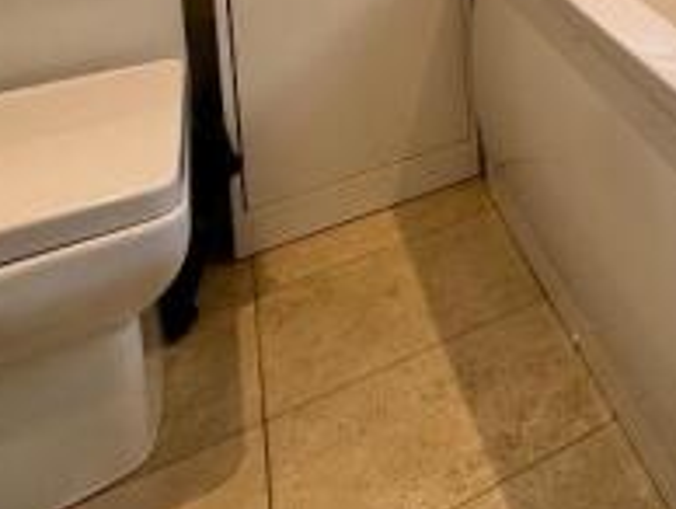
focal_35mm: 42
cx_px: 768
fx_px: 821
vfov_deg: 26.0
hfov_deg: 36.7
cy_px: -242
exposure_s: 1/100
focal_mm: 2.22
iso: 125
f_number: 2.2
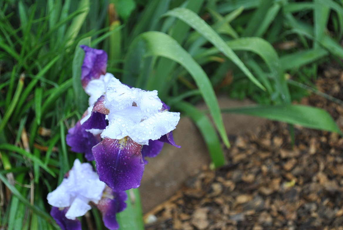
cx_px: 172
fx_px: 788
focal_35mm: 82
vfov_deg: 16.6
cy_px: 115
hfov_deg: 24.6
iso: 180
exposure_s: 1/125
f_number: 5.6
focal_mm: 55
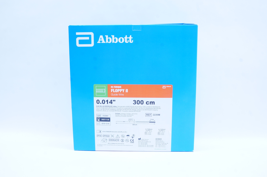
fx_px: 233
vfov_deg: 41.6
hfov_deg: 59.5
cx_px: 134
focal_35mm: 32
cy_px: 88
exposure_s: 1/10
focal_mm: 21
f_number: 13
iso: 400
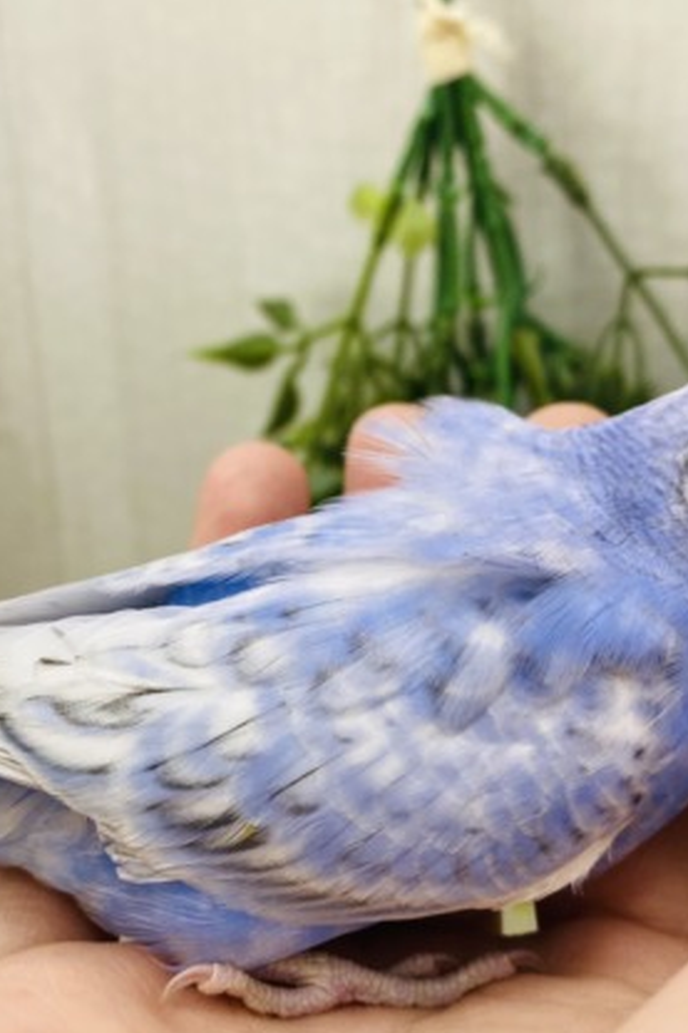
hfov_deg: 33.2
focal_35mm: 40
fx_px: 1148
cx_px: 266
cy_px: 497
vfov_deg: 48.5
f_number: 1.8
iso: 80
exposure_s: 1/100
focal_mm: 4.25
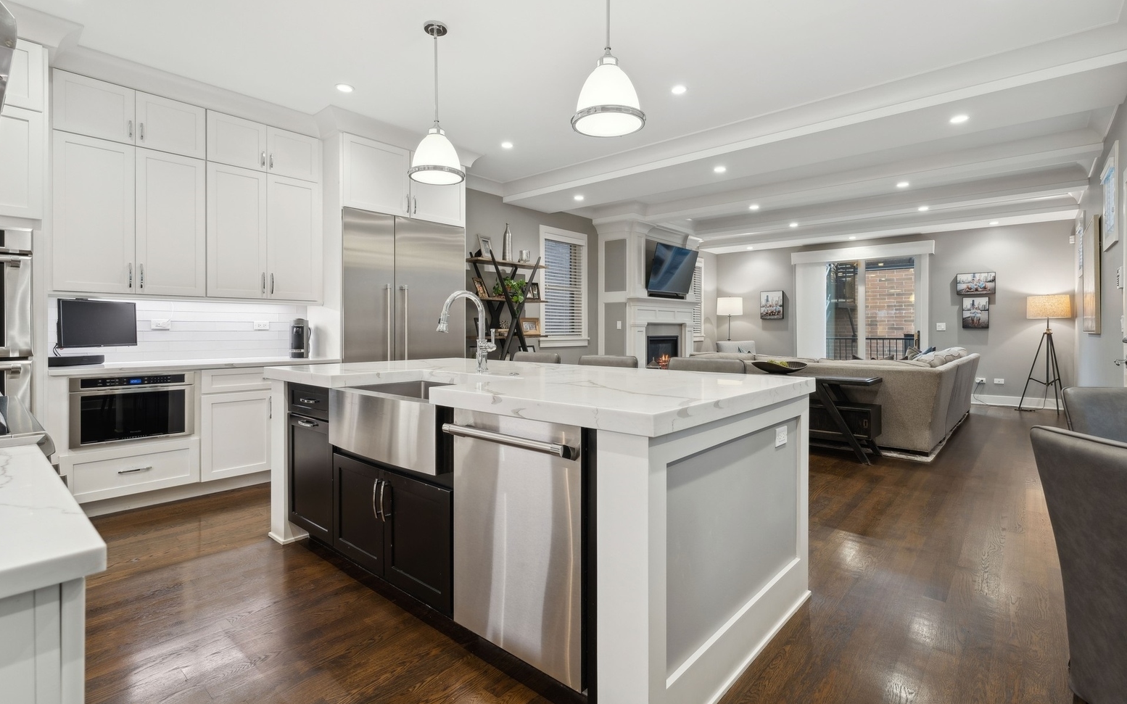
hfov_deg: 94.3
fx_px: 522
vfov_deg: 68.0
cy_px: 338
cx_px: 578
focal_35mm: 17
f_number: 7.1
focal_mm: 16
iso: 320
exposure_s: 1/10
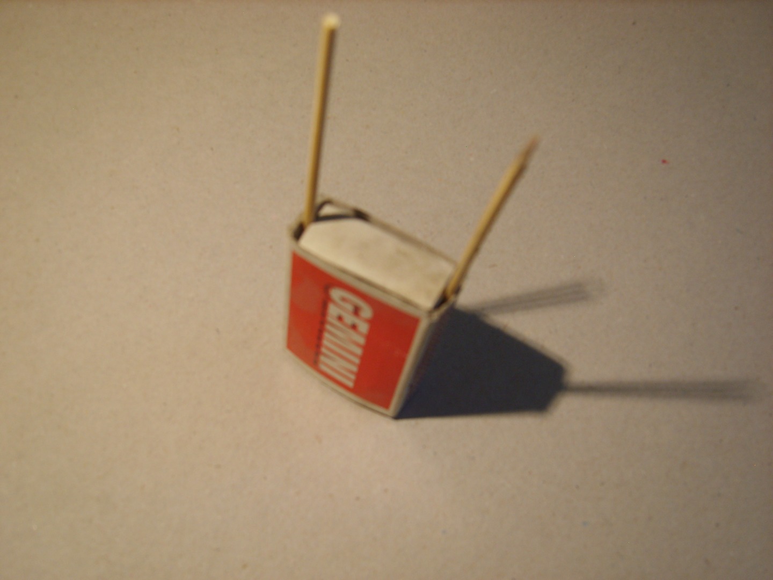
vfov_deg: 40.7
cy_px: 290
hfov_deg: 52.6
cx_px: 386
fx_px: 782
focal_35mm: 35
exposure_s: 1/30
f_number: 2.8
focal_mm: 7.4
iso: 82
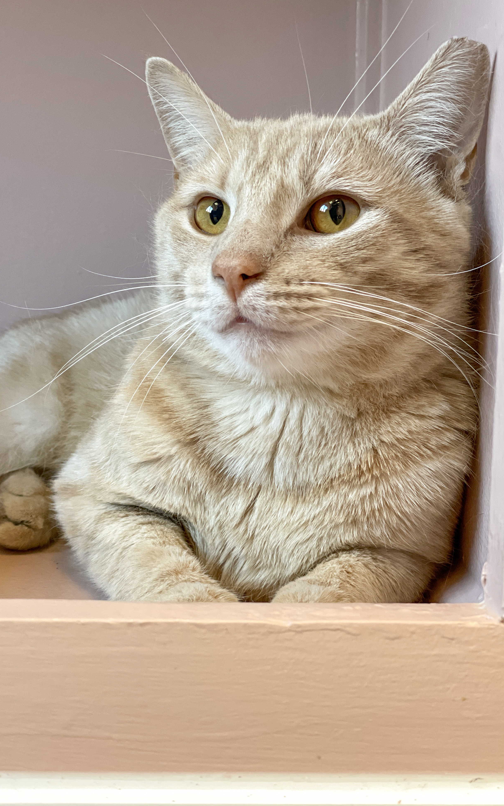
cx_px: 232
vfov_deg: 35.7
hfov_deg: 22.7
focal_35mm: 57
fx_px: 1253
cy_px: 395
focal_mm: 6
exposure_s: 1/62
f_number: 2
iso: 200
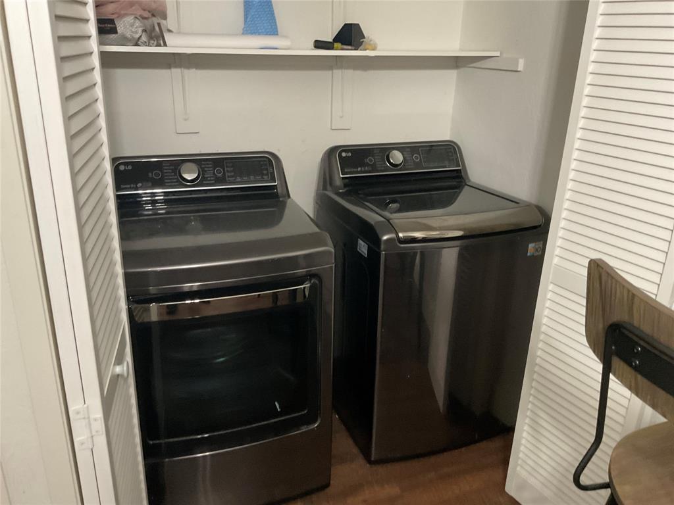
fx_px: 565
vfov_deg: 48.2
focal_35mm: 29
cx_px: 337
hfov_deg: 61.7
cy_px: 252
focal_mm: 3
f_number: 1.8
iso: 250
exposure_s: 1/40
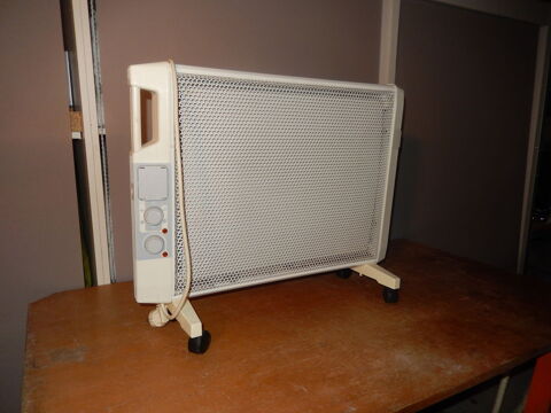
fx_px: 398
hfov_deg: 69.4
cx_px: 276
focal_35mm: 25
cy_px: 206
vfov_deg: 54.9
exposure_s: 1/30
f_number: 3.4
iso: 200
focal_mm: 4.5
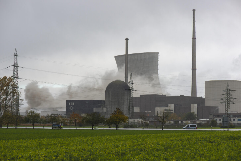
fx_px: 703
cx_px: 120
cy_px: 80
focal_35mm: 105
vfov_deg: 13.1
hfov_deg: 19.4
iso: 400
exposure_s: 1/500
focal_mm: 105
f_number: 6.7
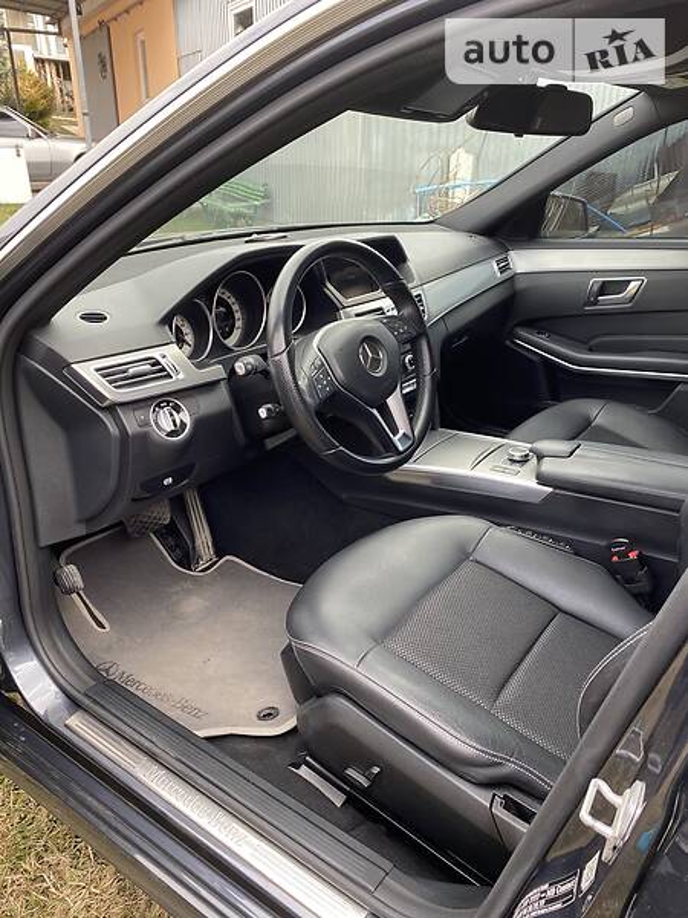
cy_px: 459
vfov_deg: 67.3
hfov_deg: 53.1
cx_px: 344
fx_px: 689
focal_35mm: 26
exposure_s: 1/122
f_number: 1.8
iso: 40
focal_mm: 4.2
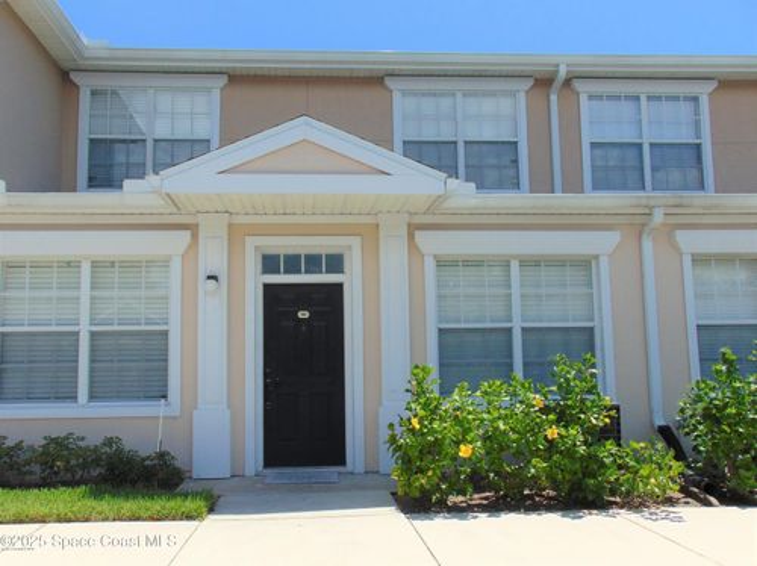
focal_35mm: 25
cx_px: 378
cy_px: 283
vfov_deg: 54.8
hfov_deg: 69.4
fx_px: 546
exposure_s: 1/250
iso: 80
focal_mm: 4.5
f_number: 7.7
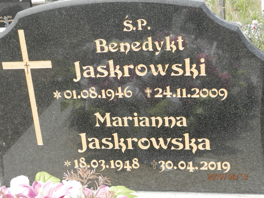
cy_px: 99
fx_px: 519
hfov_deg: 28.6
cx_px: 132
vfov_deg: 21.6
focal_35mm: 68
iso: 80
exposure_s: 1/250
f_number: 4
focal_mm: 12.2
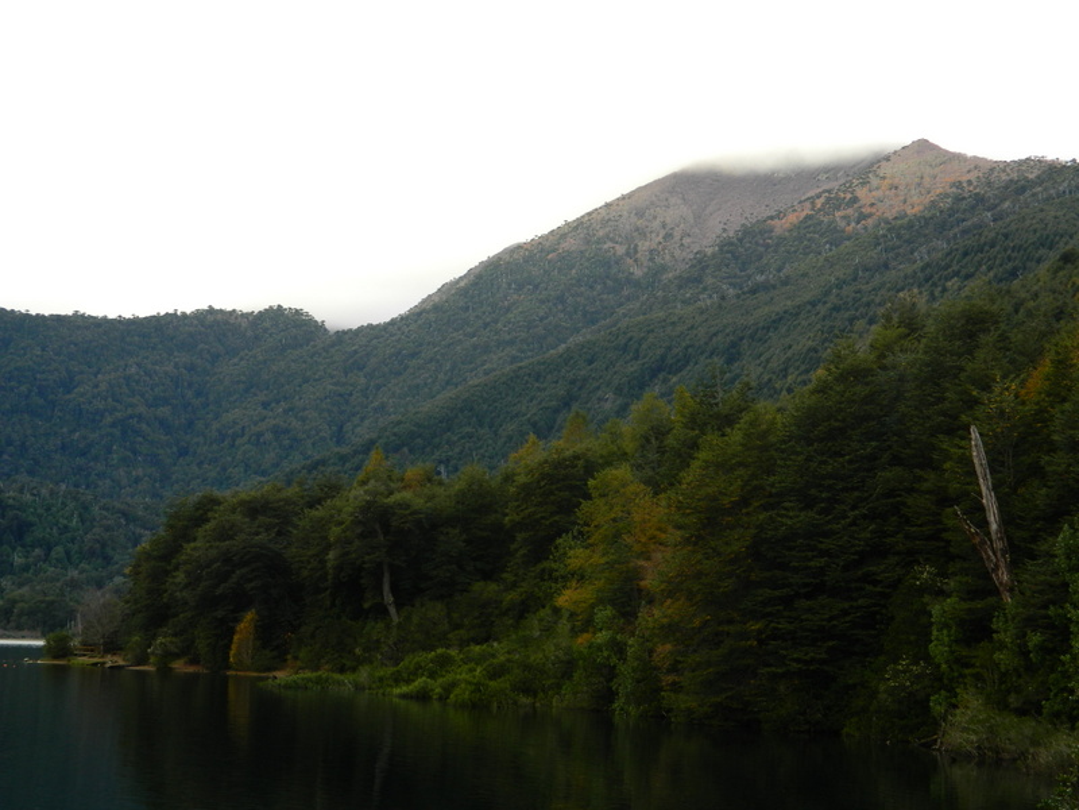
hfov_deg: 33.8
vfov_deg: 25.7
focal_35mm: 57
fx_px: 1777
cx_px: 540
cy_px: 405
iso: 80
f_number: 3.8
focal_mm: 10.2
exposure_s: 1/50
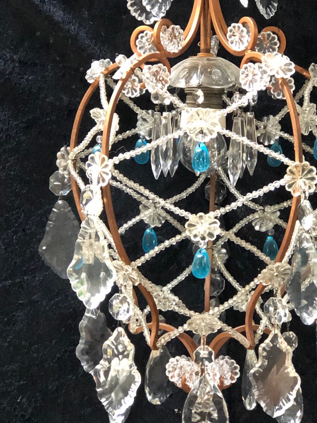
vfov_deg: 19.6
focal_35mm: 100
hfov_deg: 14.8
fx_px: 1221
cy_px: 147
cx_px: 201
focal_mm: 6.6
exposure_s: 1/30
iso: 500
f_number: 2.8
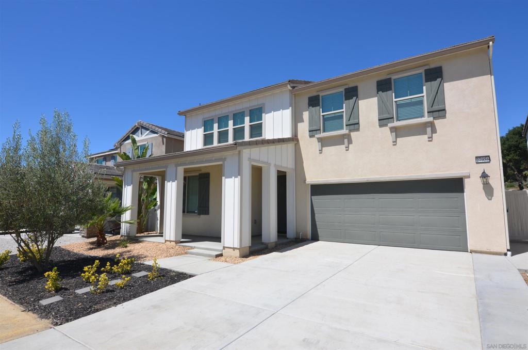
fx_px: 285
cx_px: 264
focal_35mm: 20
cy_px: 175
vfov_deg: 63.0
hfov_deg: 85.5
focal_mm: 13
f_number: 9
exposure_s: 1/320
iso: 100
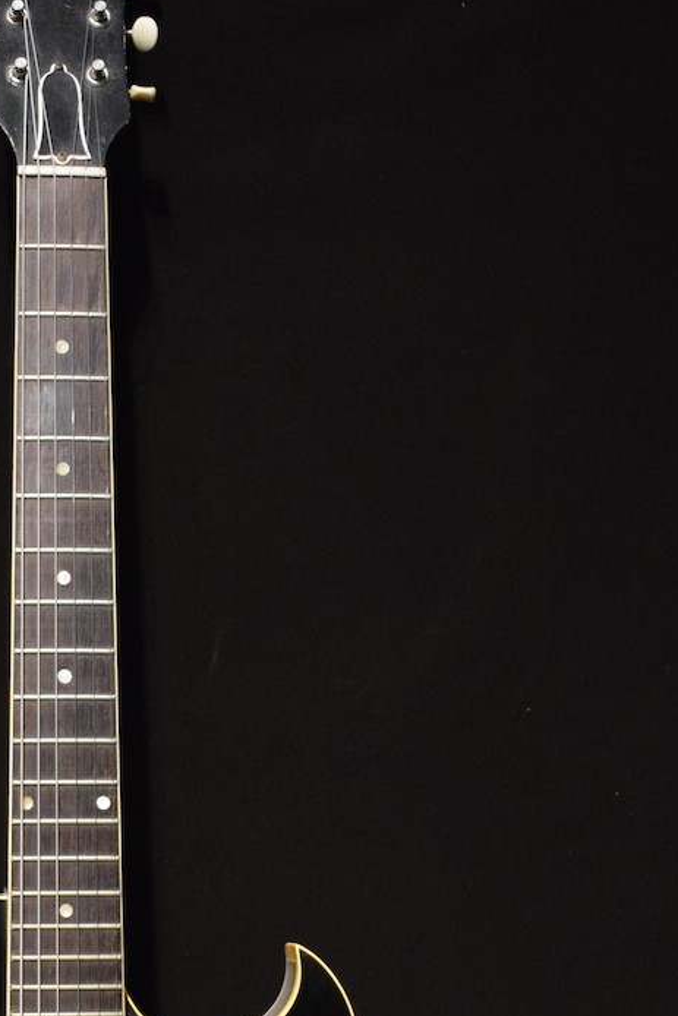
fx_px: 2289
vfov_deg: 24.4
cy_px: 894
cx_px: 174
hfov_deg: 16.8
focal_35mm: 81
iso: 3200
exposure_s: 1/30
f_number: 4
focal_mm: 25
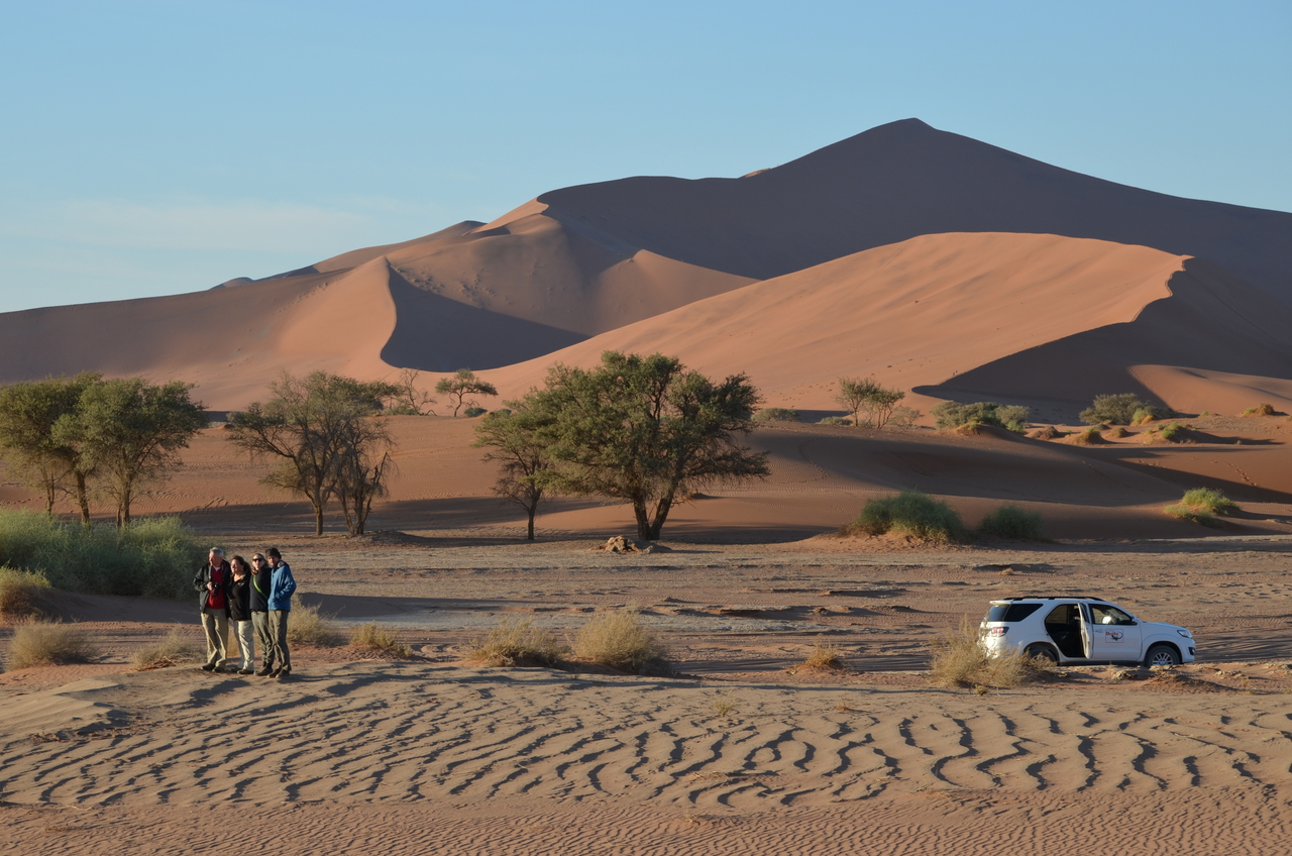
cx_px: 646
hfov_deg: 19.0
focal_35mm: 108
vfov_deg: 12.6
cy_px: 428
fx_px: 3868
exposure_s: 1/250
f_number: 8
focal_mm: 72
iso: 160
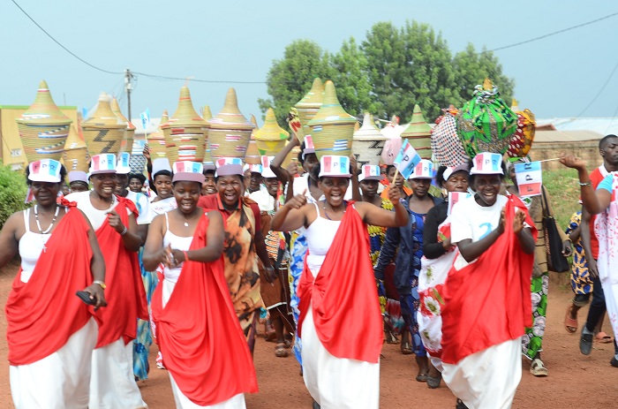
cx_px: 309
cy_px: 204
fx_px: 1284
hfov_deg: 27.1
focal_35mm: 75
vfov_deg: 18.1
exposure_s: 1/200
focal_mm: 50
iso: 100
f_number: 3.2
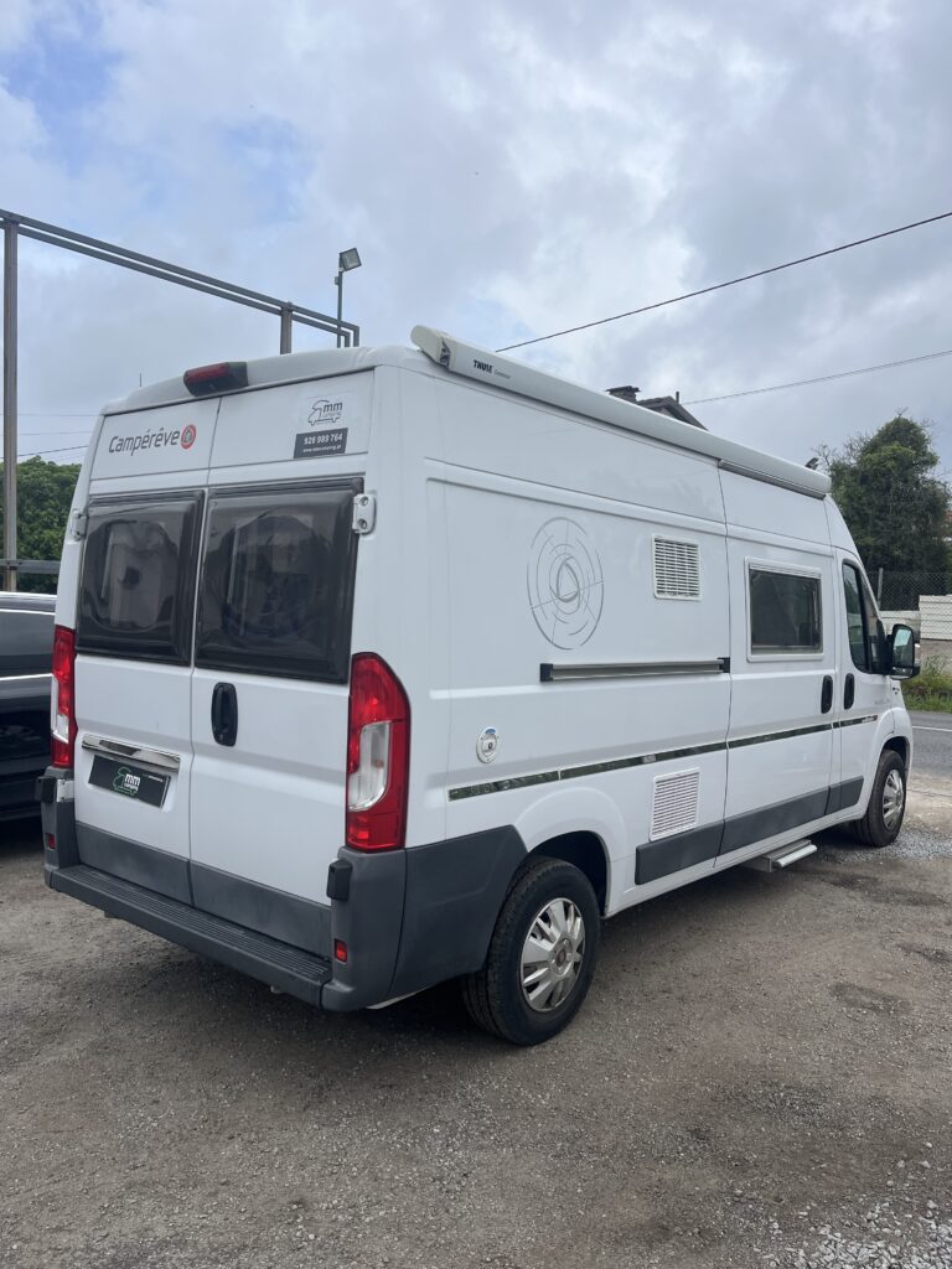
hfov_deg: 53.1
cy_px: 634
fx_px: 953
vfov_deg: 67.3
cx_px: 476
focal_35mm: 26
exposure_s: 1/3413
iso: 50
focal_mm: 5.1
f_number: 1.6
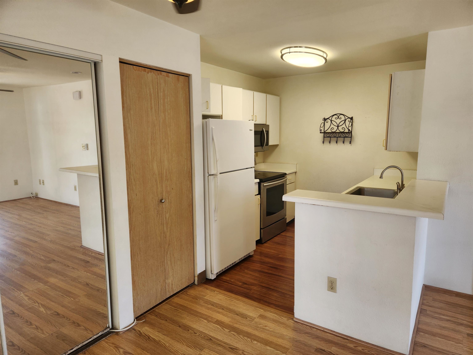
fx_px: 314
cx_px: 236
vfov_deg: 58.9
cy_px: 178
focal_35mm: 23
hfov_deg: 73.9
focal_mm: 5.4
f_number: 1.8
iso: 64
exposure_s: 1/120
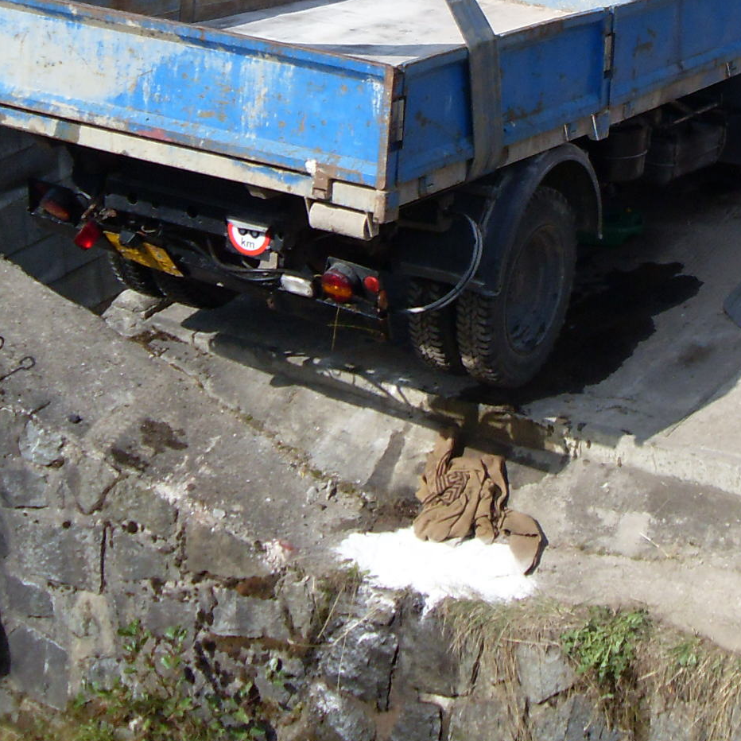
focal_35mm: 91
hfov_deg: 18.6
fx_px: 2204
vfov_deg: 18.6
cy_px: 6
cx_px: 749
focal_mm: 6.3
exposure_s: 1/180
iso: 80
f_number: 7
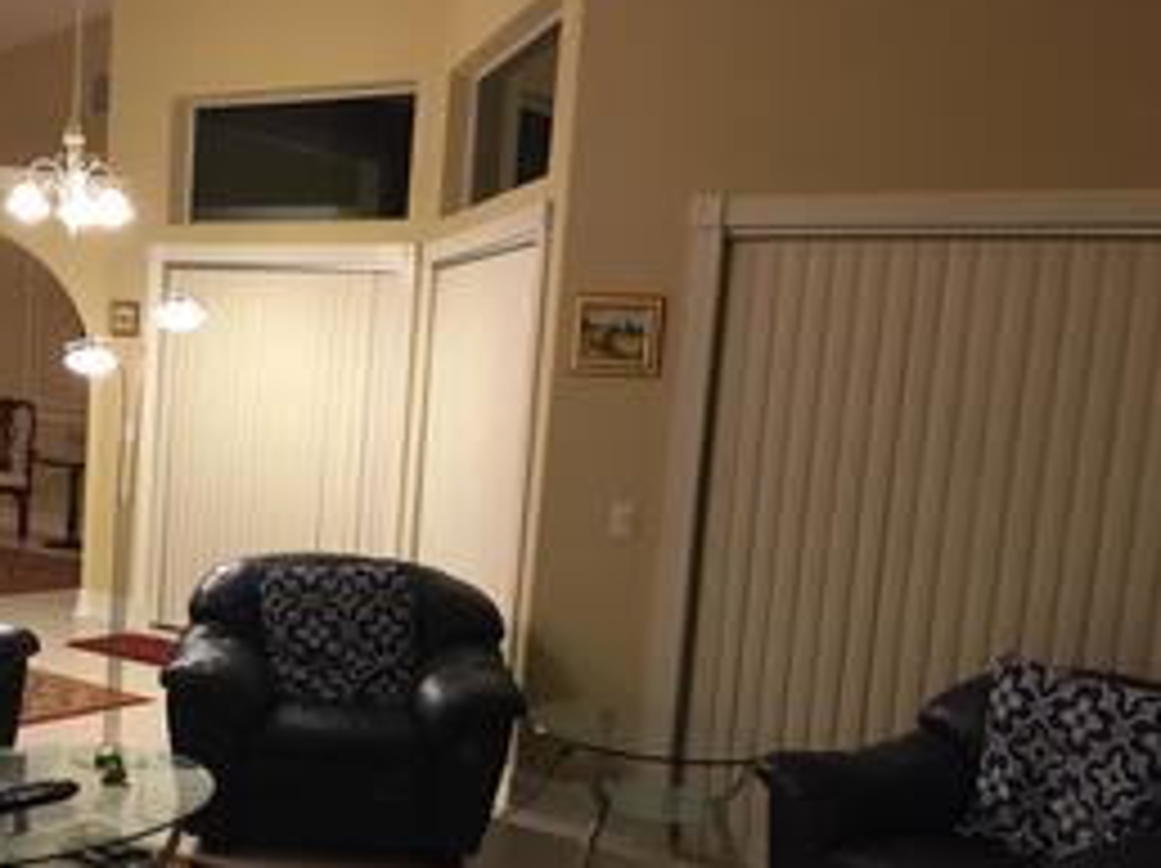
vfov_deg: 31.9
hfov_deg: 41.0
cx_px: 302
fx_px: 1508
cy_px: 576
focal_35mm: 45
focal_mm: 4.15
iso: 125
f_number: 2.2
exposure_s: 1/30
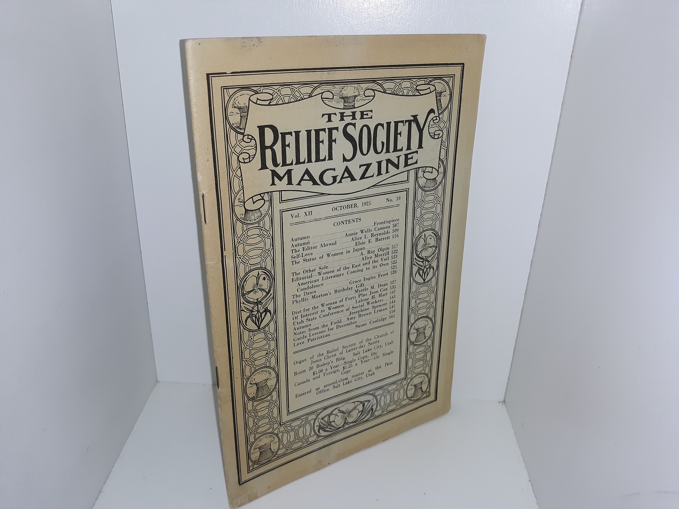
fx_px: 549
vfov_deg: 49.7
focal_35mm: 28
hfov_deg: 63.4
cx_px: 340
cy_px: 254
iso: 40
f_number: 1.7
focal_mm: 3.7
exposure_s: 1/183
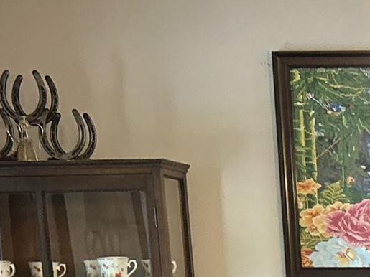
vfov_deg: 8.9
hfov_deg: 11.8
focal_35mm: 155
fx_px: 1656
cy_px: 607
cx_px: 649
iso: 250
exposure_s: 1/60
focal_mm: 5.7
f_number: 1.5
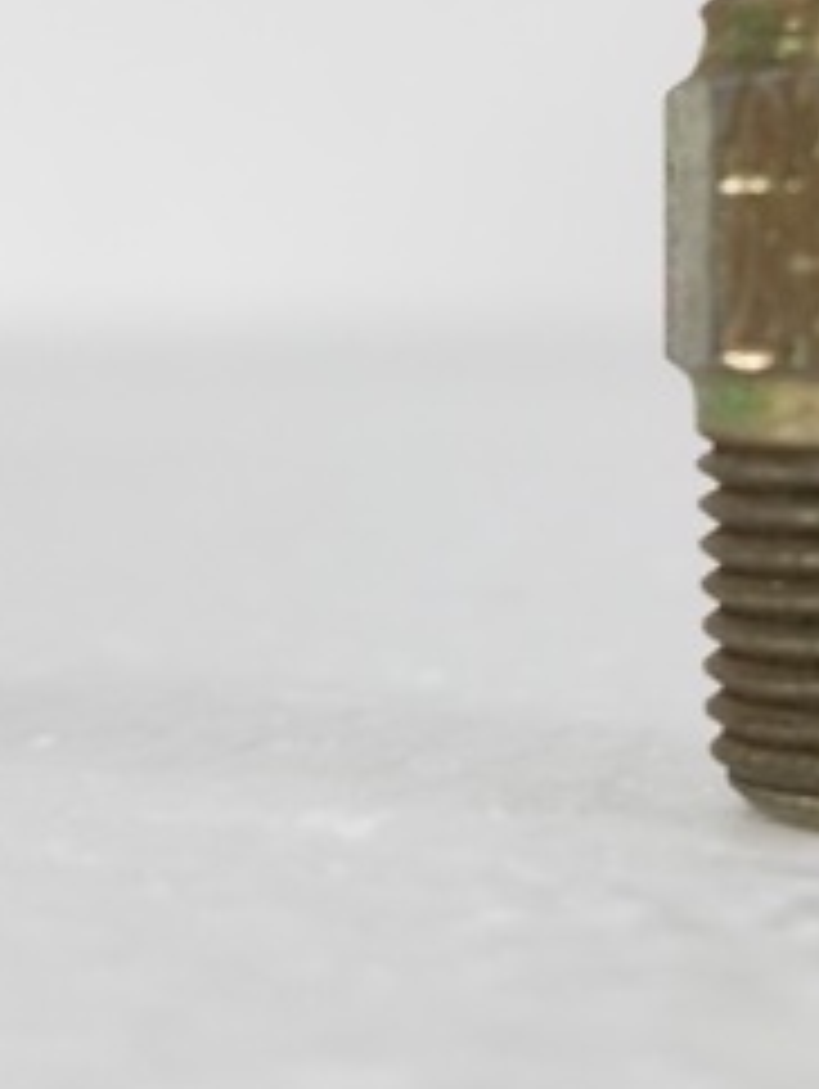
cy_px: 346
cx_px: 828
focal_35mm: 73
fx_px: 2299
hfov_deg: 19.6
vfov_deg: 26.5
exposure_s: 1/60
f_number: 1.7
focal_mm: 4.2
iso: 125
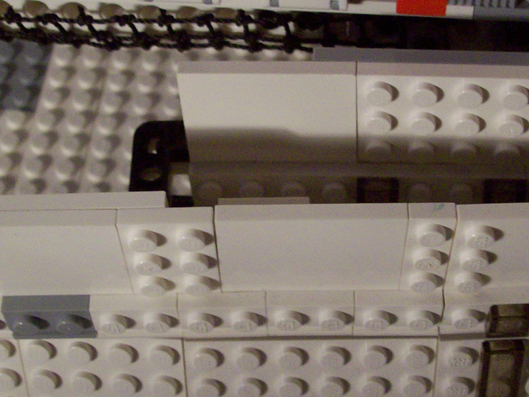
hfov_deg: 24.1
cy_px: 206
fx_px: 1238
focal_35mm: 81
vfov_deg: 18.2
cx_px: 274
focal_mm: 7.6
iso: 160
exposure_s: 1/40.6
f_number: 3
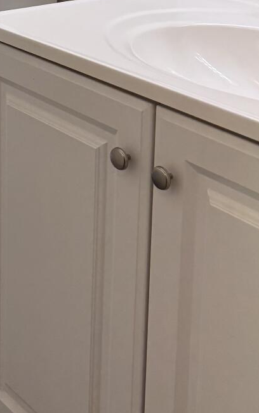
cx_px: -190
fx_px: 880
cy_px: -56
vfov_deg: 24.5
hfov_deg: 14.8
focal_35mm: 78
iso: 125
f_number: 1.78
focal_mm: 6.76
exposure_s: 1/120
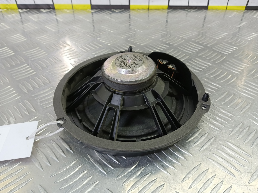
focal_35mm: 23
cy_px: 96
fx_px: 171
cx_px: 129
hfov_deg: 73.9
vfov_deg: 58.9
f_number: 1.6
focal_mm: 4.11
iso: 191
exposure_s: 1/50
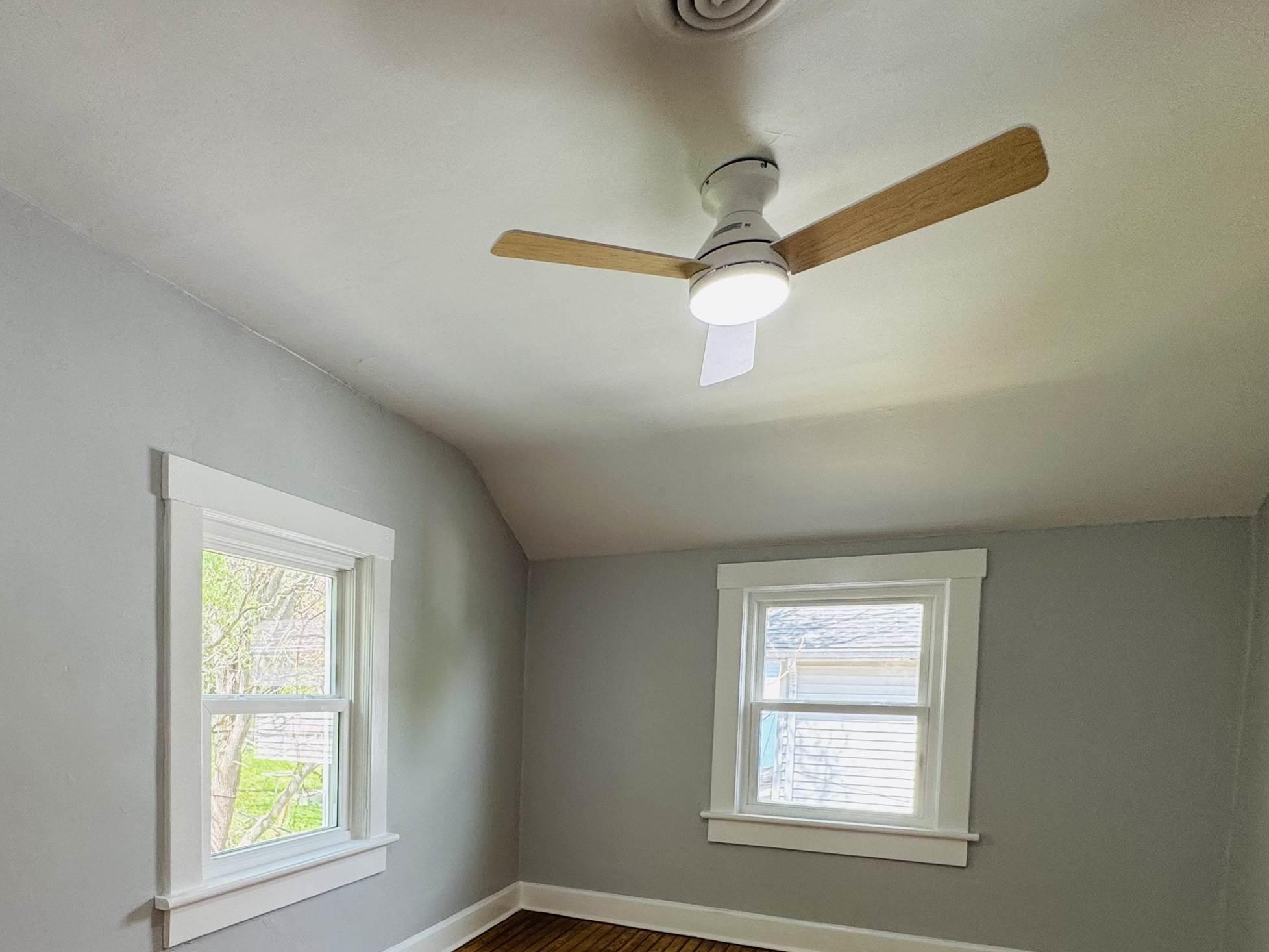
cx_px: 473
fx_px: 806
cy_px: 734
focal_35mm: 22
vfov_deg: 57.4
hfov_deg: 75.0
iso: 80
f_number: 2.2
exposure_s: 1/99
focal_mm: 2.22
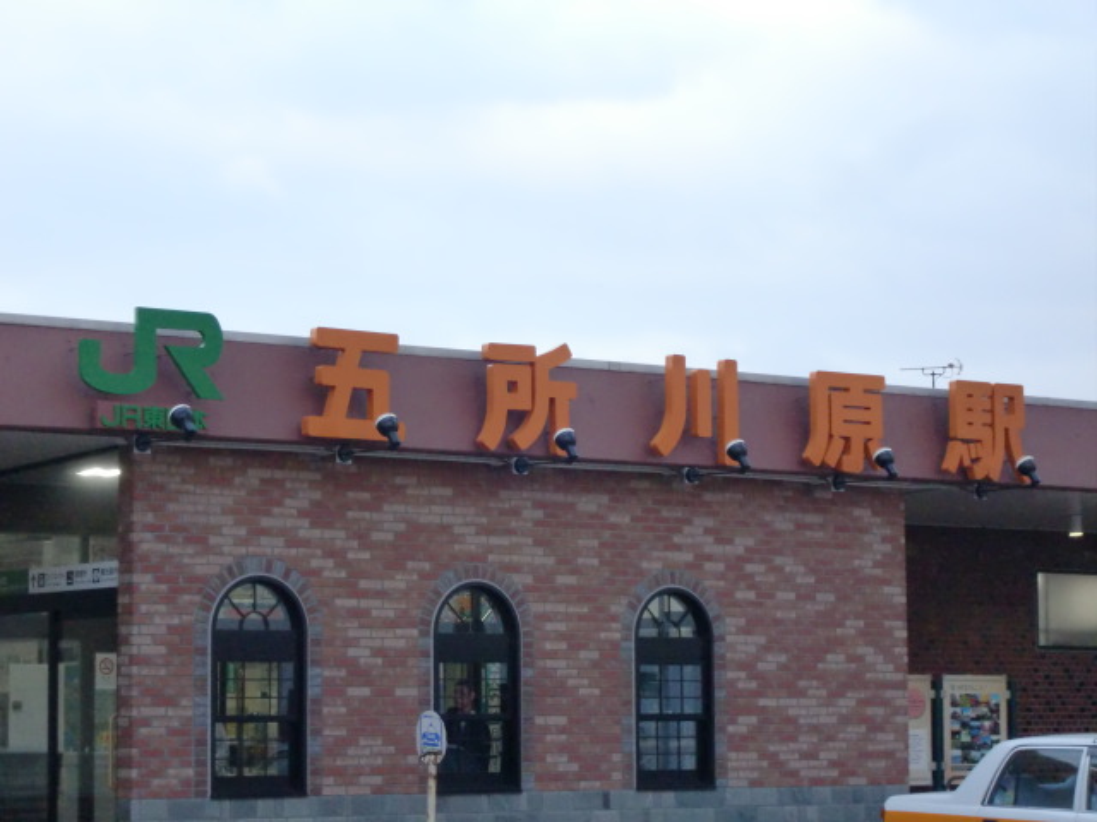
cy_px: 411
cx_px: 548
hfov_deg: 17.6
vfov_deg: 13.2
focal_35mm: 112
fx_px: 3549
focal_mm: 19.6
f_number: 5.8
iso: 640
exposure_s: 1/100
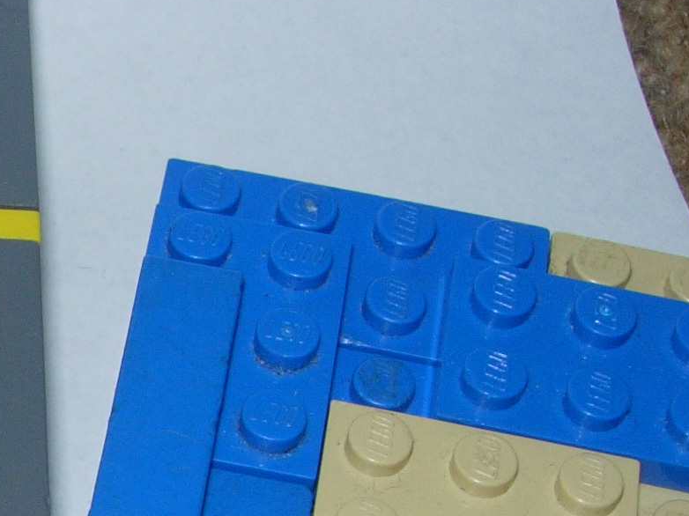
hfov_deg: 14.9
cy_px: 689
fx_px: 2507
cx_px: -233
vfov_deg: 11.4
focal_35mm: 126
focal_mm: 7.8
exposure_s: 1/64
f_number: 4.8
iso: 79
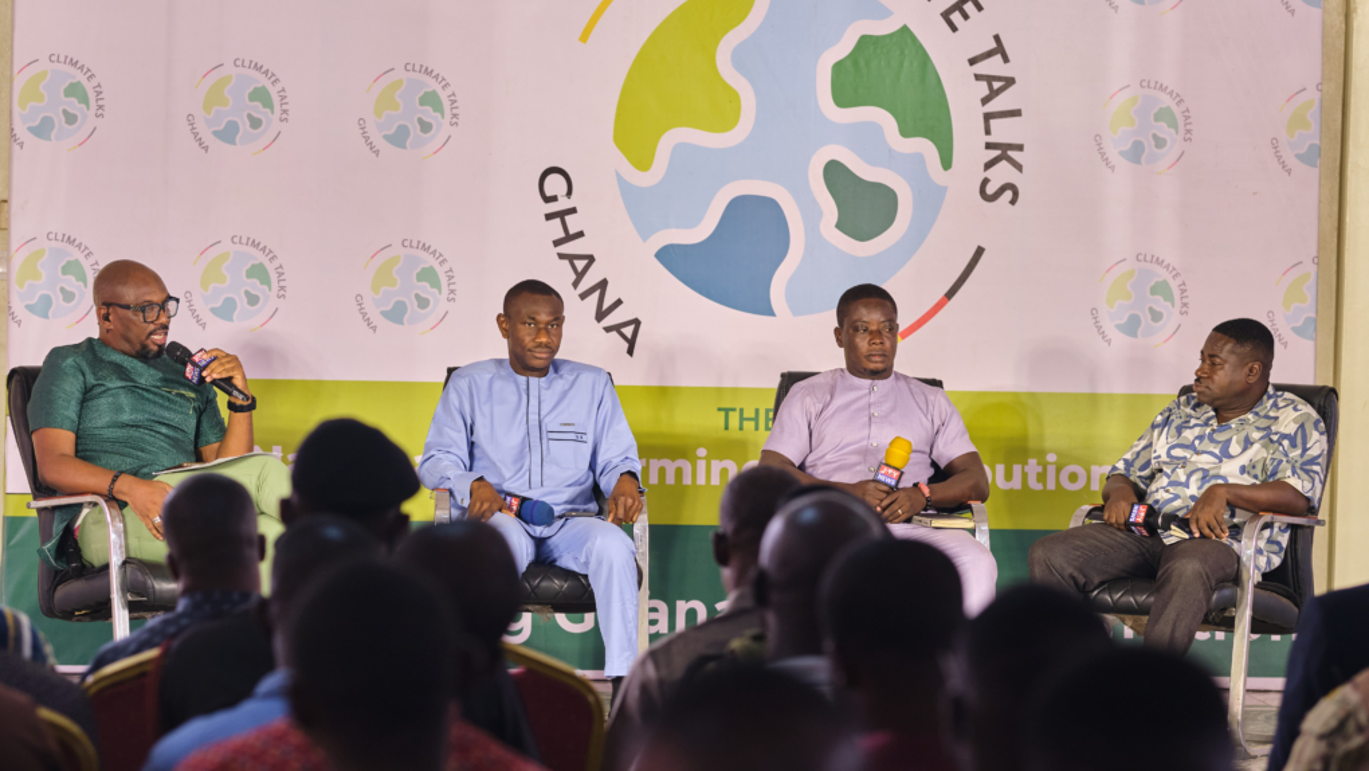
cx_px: 683
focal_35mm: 142
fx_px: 5155
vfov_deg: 8.5
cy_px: 409
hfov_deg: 15.1
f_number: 2.8
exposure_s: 1/200
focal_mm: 90
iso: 400
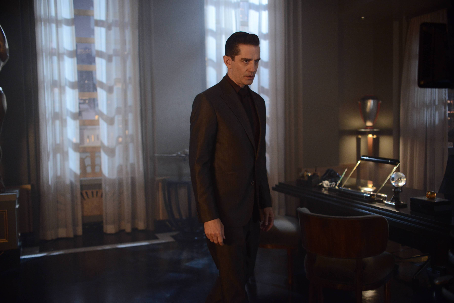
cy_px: 152
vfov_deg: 37.9
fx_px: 442
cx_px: 227
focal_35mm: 35
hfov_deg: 54.4
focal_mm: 35
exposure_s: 1/125
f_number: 3.2
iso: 2000
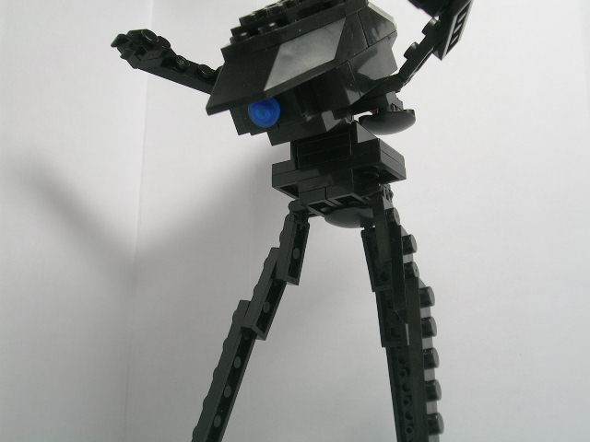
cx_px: 295
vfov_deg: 25.7
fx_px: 972
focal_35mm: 57
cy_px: 221
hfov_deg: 33.8
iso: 50
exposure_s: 1/45.3
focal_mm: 8.6
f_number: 3.4
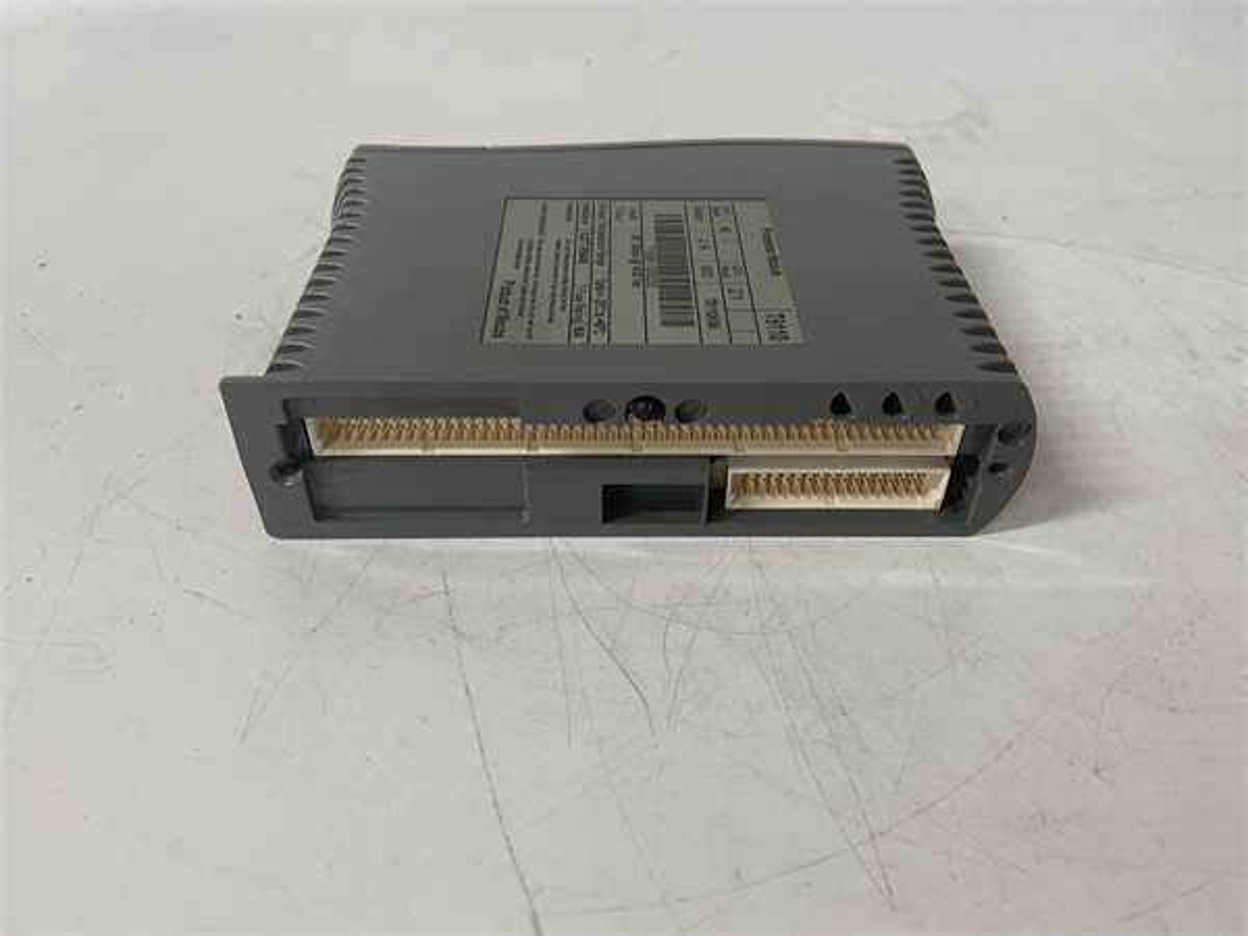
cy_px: 468
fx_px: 937
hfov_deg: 67.3
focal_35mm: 26
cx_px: 624
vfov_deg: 53.1
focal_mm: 4.25
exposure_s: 1/50
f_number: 1.8
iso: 100
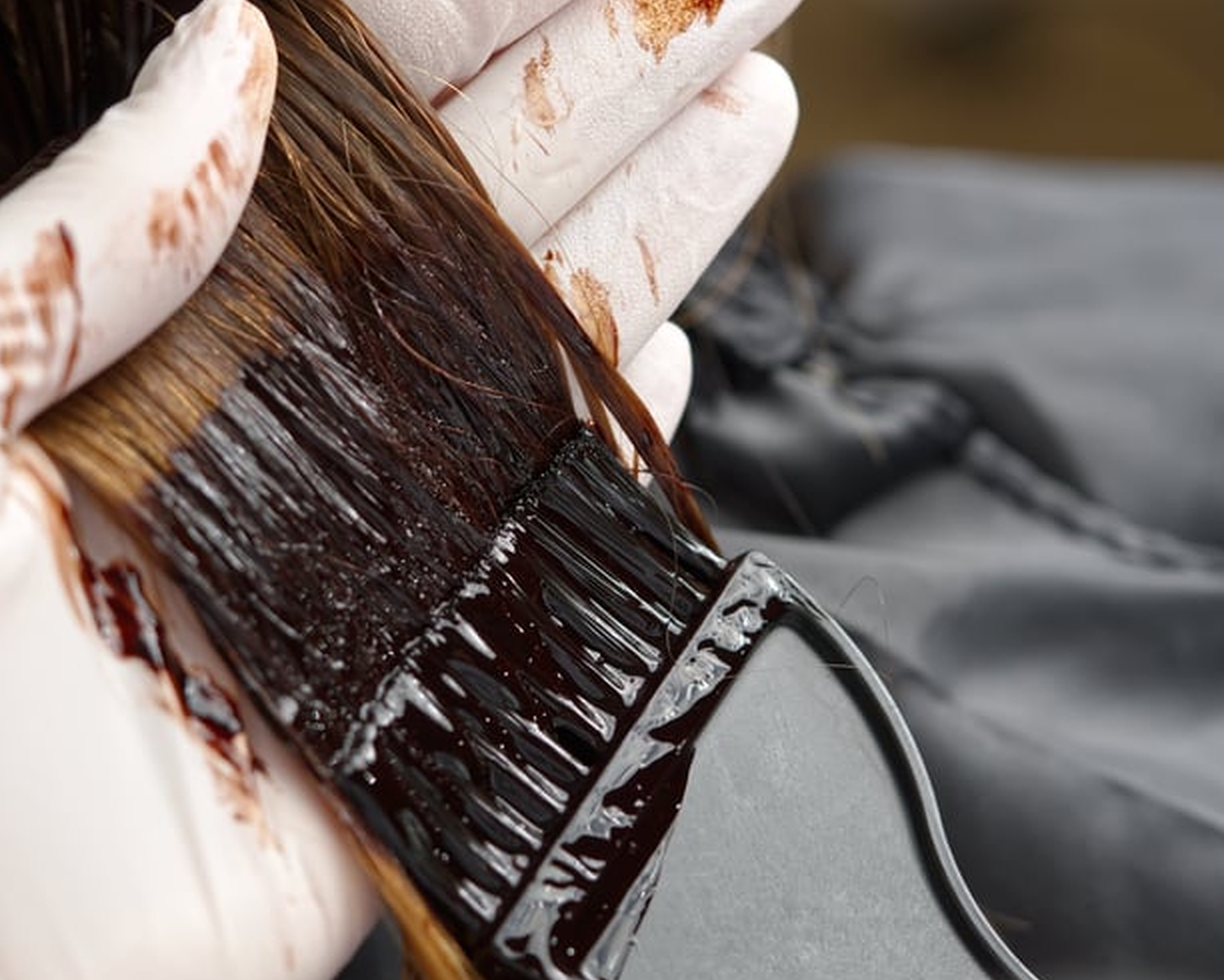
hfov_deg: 12.1
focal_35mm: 159
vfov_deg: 9.7
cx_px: 542
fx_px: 5762
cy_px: 493
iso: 100
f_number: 4
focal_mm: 90
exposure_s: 1/400
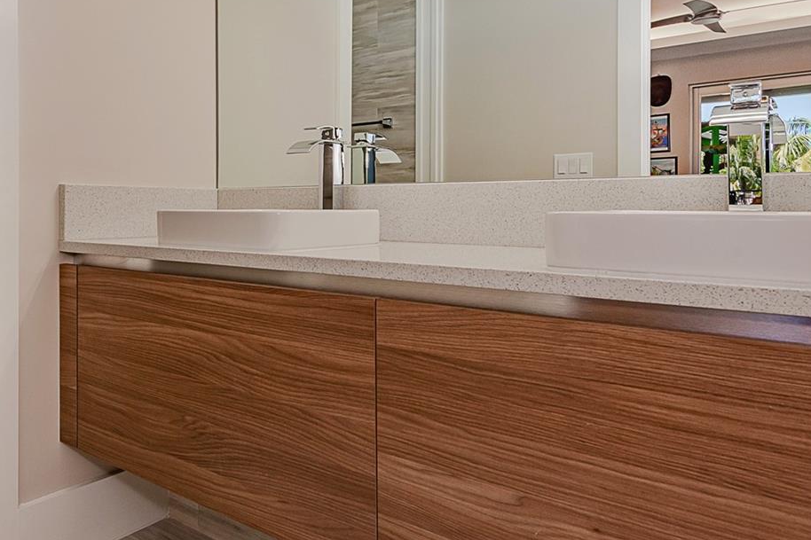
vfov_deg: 46.0
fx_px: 631
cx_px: 269
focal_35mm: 28
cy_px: 205
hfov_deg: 63.8
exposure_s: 1/125
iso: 400
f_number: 8
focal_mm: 16
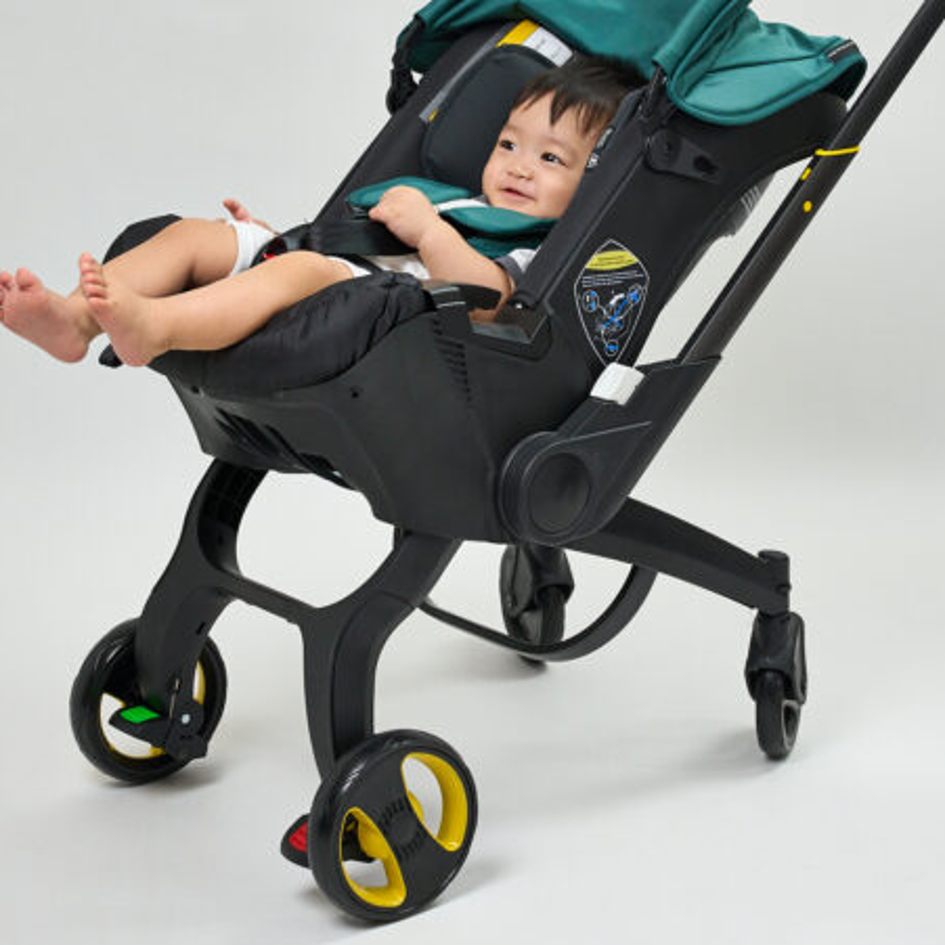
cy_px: 315
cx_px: 499
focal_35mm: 76
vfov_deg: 22.7
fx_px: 2339
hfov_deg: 22.8
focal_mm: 35
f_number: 5
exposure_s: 1/80
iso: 400
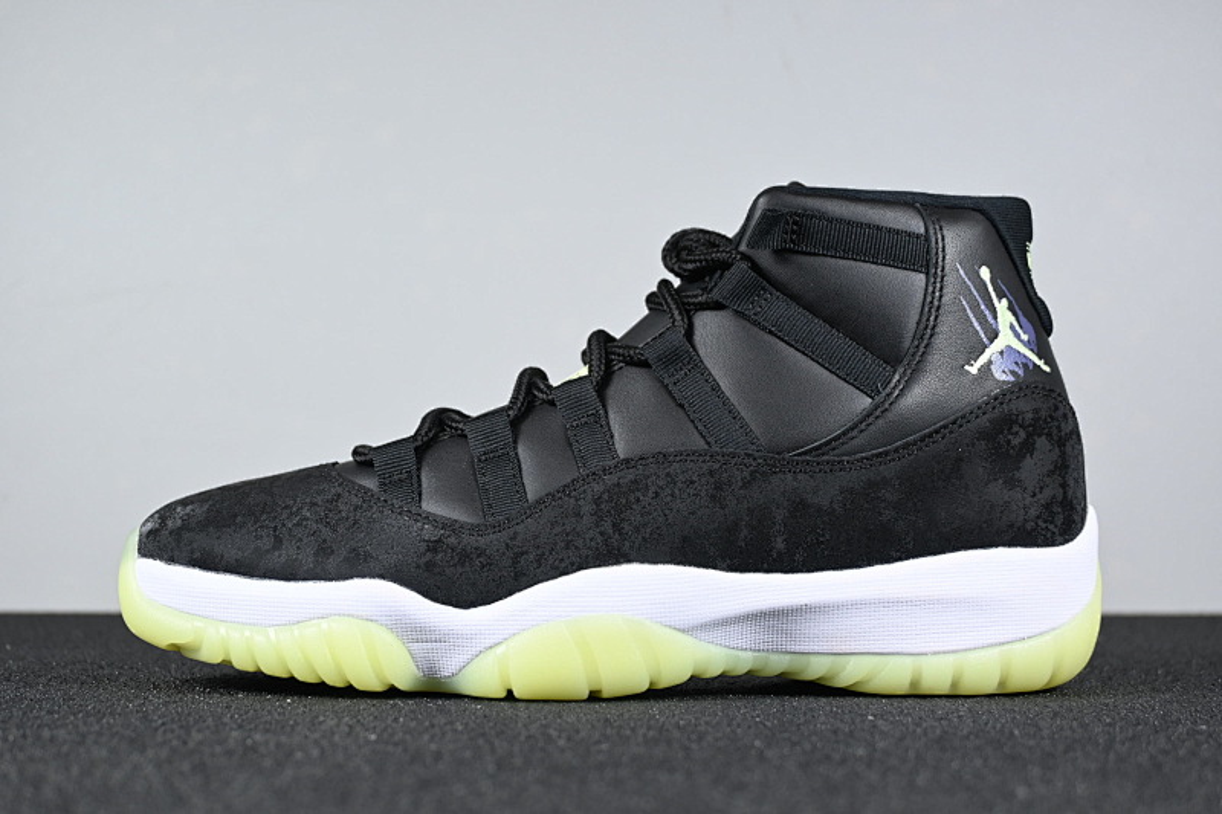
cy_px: 407
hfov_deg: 35.9
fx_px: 1883
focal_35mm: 56
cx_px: 611
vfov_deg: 24.4
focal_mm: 37
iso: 640
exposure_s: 1/125
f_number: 5.3
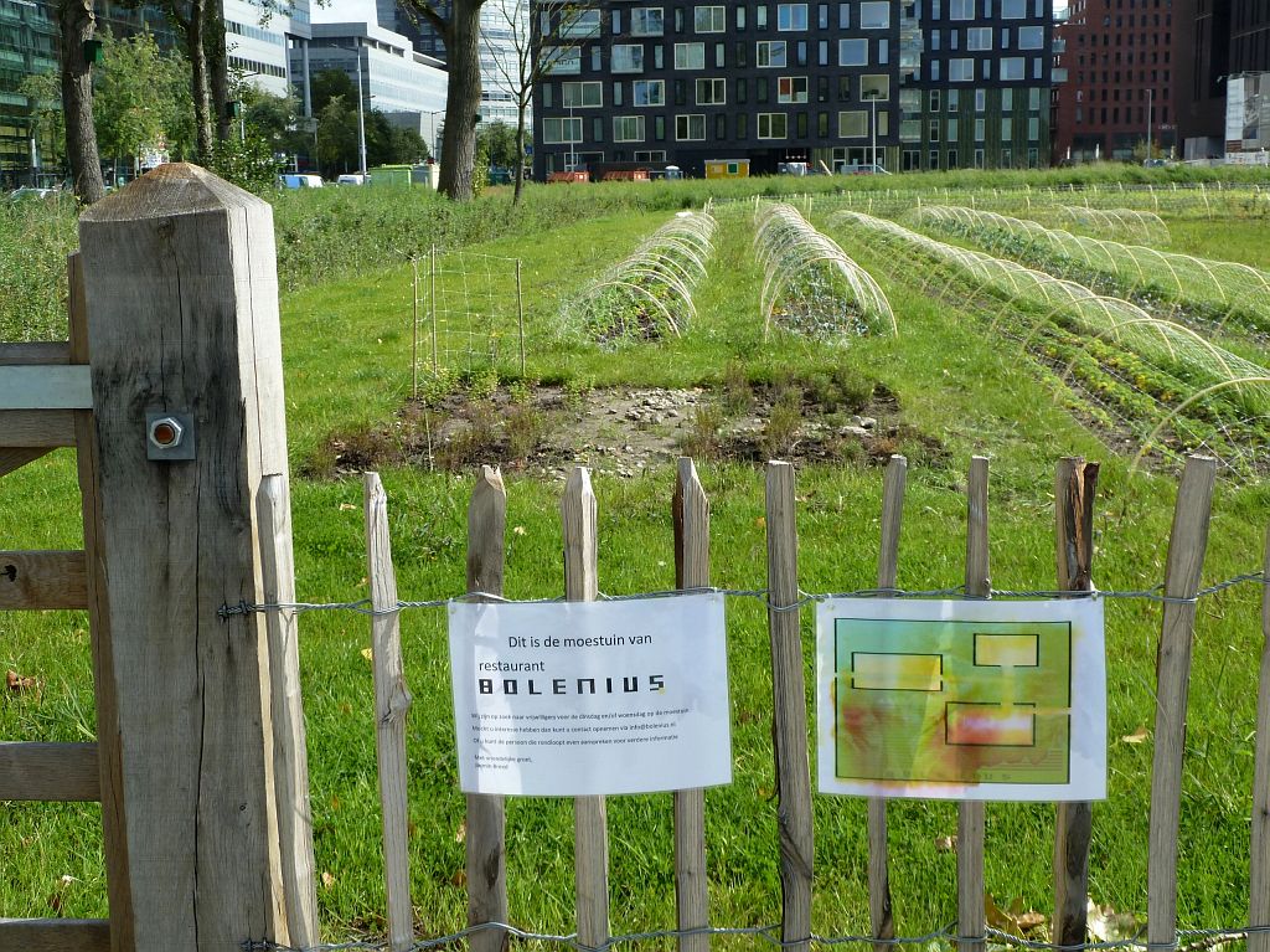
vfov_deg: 35.9
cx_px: 635
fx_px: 1467
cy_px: 476
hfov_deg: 46.8
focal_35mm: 40
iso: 80
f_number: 4
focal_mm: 6.5
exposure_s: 1/320
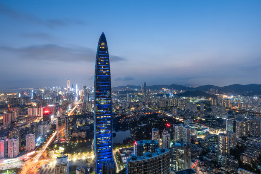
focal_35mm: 18
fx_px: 130
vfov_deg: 67.4
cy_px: 87
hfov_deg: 90.0
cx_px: 130
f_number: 13
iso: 64
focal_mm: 18
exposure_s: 25
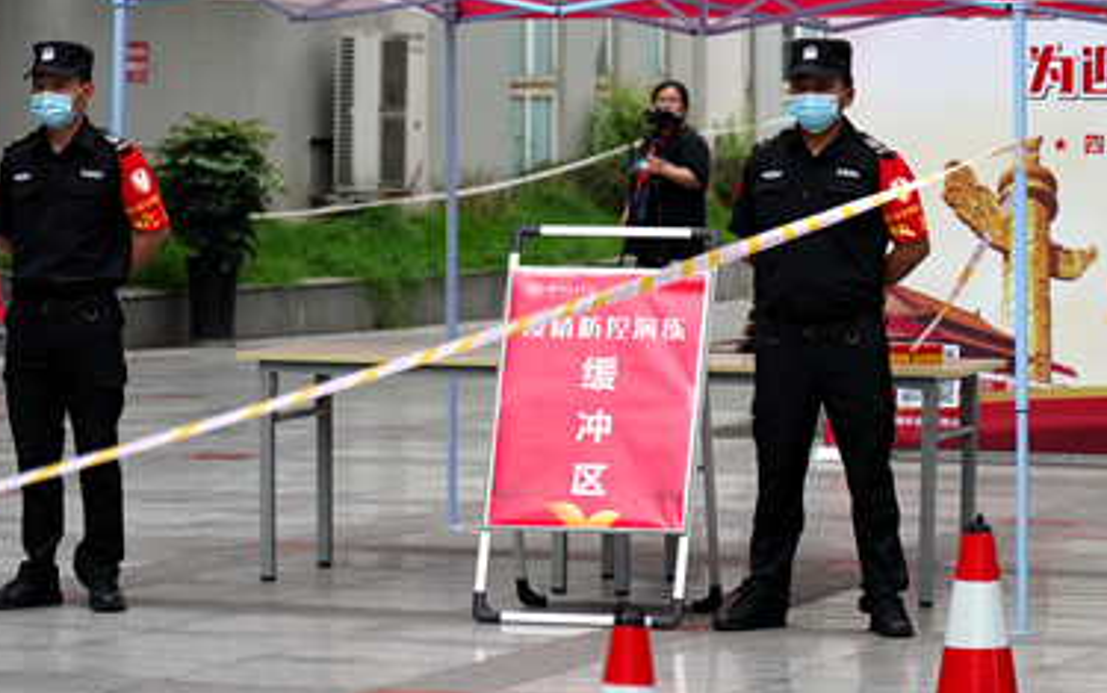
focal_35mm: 171
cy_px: 254
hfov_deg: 12.2
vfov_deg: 7.7
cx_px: 602
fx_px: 5163
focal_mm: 105
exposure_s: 1/4000
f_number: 4
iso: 2000
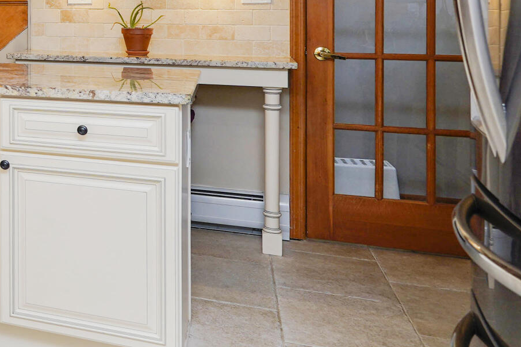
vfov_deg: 23.8
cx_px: -255
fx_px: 791
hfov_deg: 26.6
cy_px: 7
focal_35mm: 55
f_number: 4
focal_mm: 16.5
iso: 100
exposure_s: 1/30
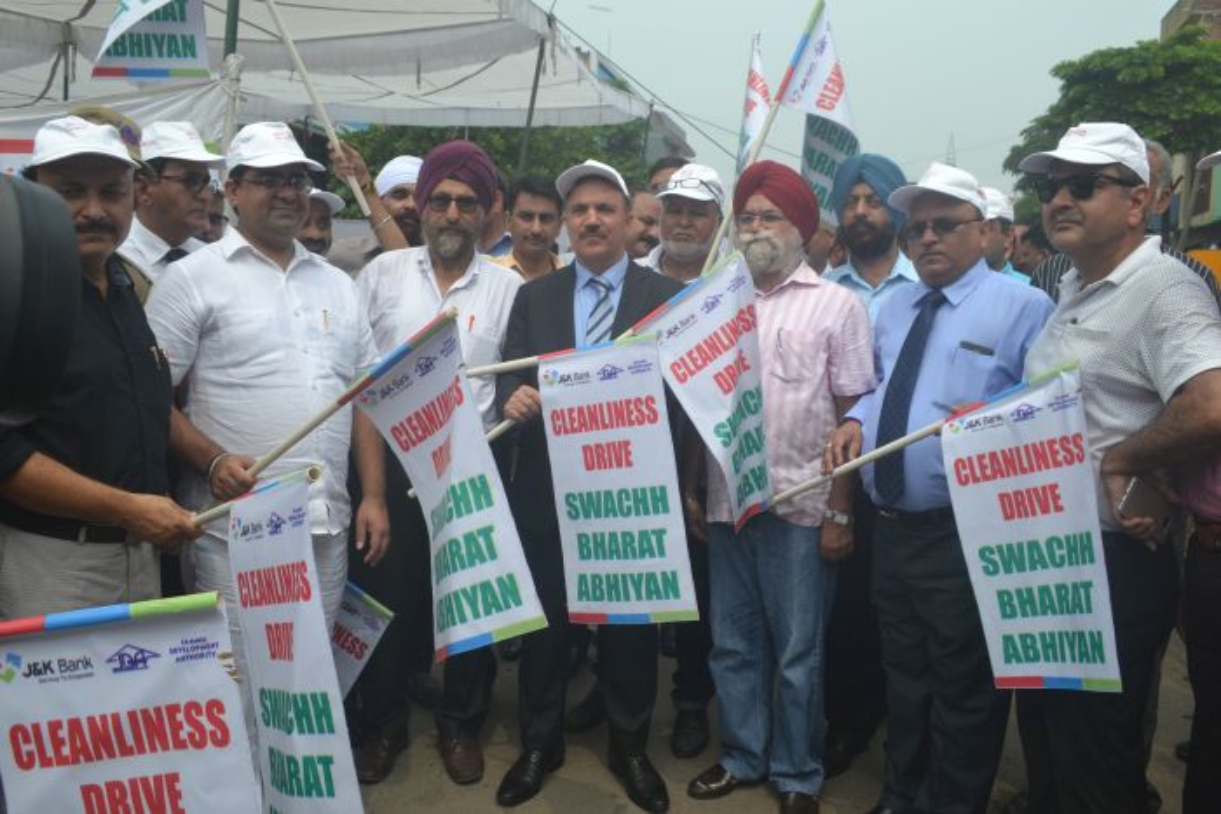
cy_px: 407
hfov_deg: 67.4
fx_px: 916
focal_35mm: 27
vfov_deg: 47.9
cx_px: 610
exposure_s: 1/250
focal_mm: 18
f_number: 8
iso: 100
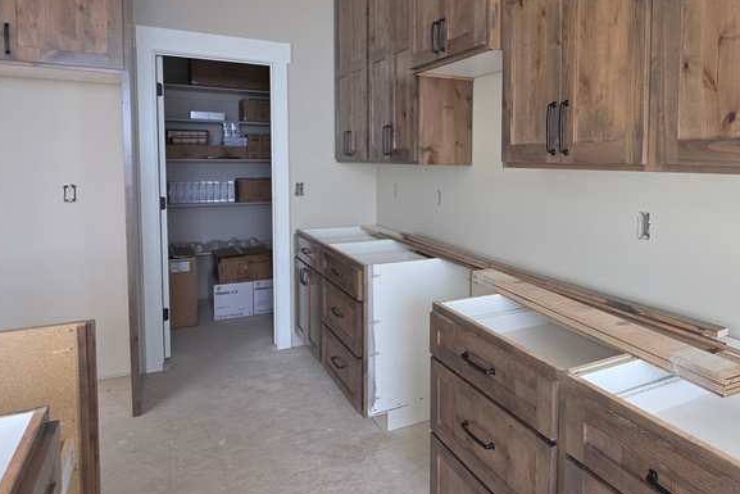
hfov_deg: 71.5
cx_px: 495
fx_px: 493
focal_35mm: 24
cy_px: 192
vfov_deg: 52.7
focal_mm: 2.2
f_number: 1.9
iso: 32
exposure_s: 1/60
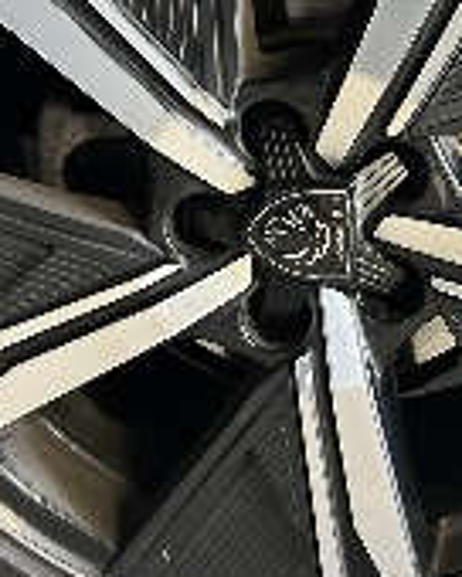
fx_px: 1060
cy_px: 170
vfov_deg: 30.1
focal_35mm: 62
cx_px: 370
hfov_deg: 24.2
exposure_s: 1/33
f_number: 1.5
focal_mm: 5.7
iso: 500
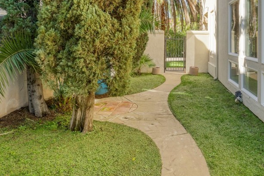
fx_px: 220
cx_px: 179
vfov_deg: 42.3
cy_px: 44
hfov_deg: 60.2
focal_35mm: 30
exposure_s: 1/25
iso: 400
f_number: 10
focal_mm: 12
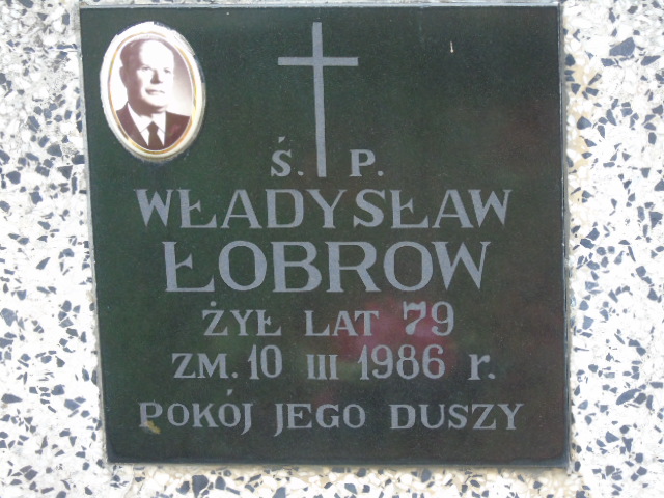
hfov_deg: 9.3
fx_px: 4067
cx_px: 332
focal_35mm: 212
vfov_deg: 7.0
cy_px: 249
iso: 400
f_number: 4.7
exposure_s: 1/80
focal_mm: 38
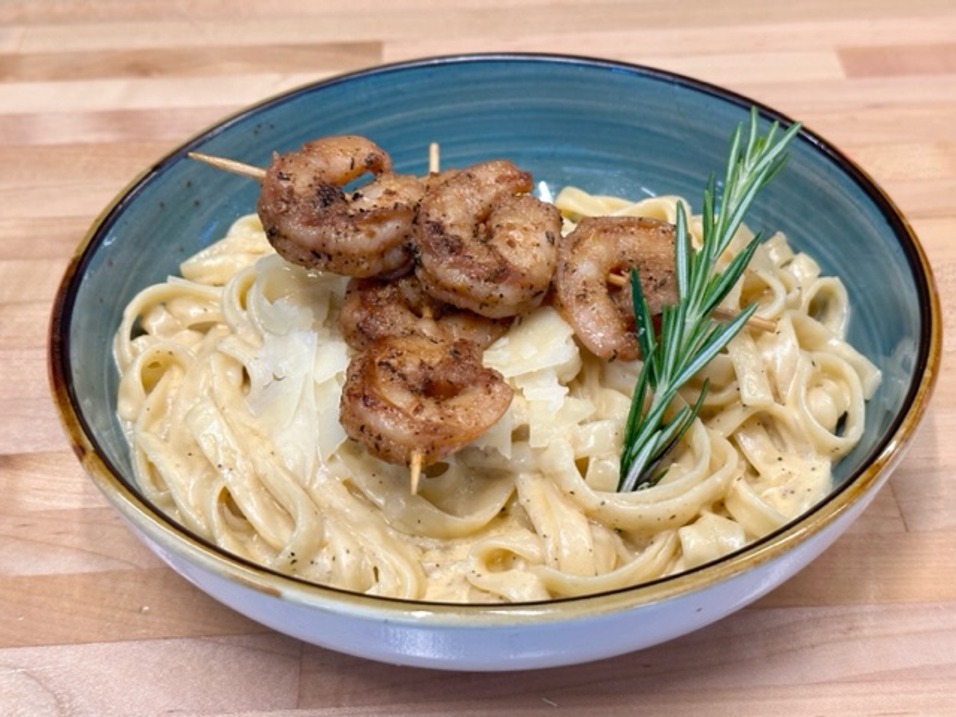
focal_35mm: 48
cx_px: 478
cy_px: 358
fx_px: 1326
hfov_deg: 39.7
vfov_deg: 30.3
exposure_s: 1/49
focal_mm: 6.86
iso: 160
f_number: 1.78
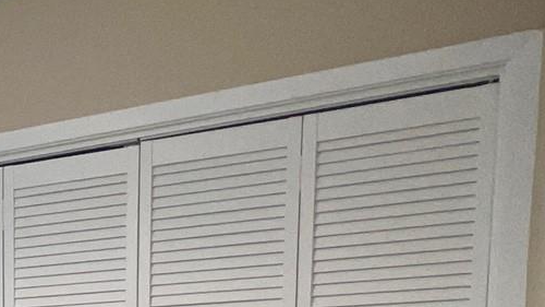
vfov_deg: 18.1
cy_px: 484
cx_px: -204
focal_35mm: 58
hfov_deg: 28.1
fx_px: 838
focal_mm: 1.57
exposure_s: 1/120
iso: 80
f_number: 1.8
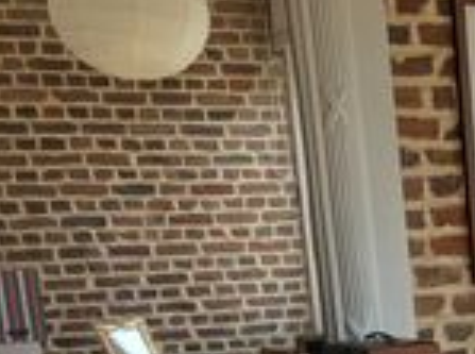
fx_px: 1437
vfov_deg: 13.2
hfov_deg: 15.8
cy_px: 536
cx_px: 877
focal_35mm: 105
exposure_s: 1/733
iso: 50
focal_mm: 5.7
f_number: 1.5
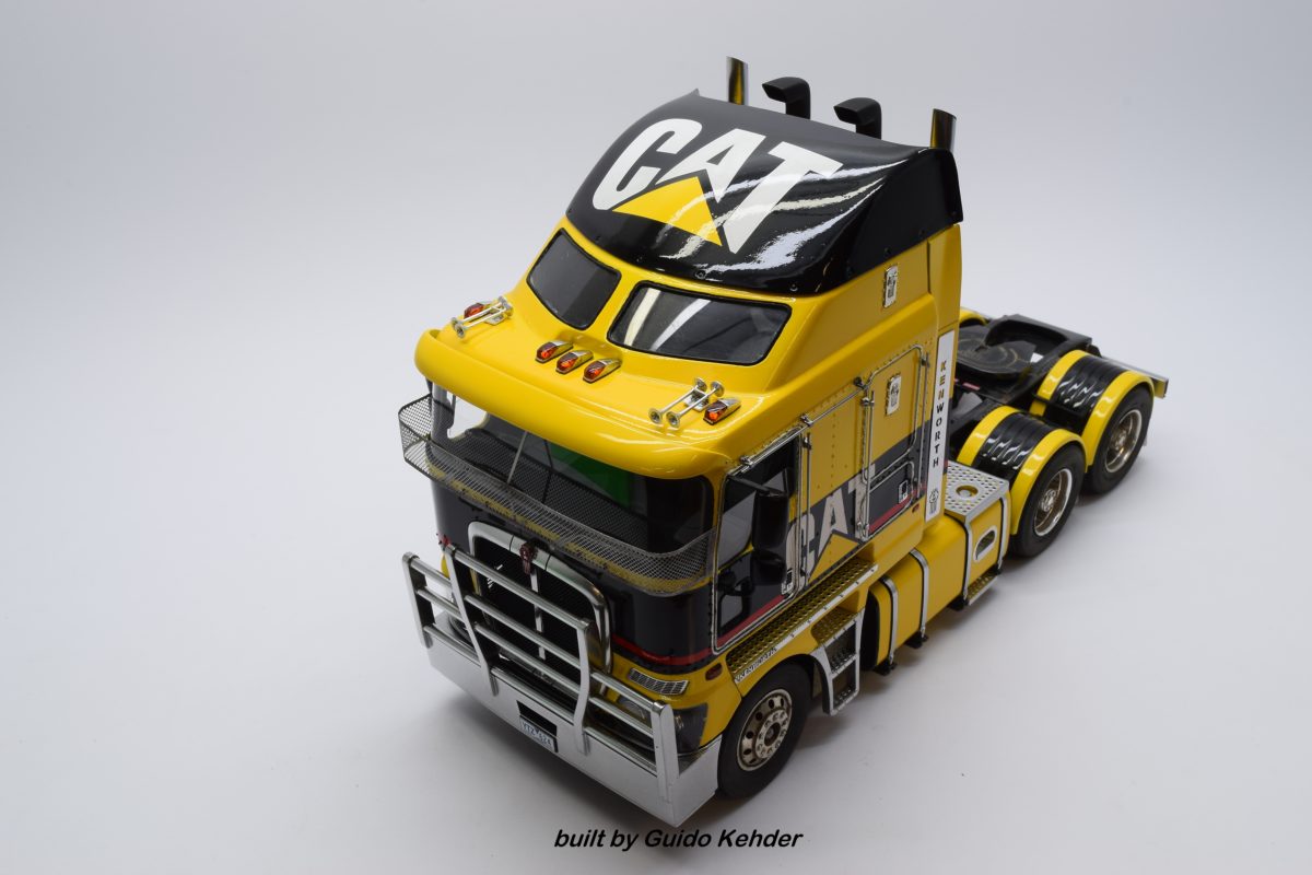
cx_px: 656
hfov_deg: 46.4
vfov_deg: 31.9
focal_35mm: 42
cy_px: 438
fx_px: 1531
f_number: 20
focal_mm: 28
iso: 100
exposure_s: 1/4
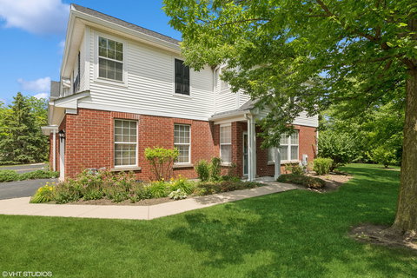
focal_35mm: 17
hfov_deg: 93.3
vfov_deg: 70.4
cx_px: 208
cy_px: 139
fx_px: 197
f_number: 13
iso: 100
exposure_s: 1/80
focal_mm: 17
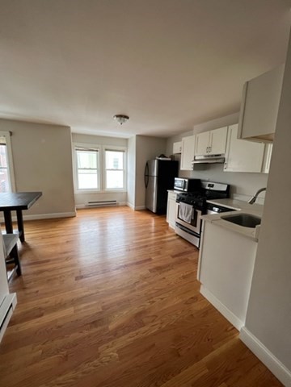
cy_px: 194
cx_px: 146
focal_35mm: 13
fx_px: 146
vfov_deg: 106.2
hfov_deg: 89.9
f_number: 1.8
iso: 160
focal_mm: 1.57
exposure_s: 1/121
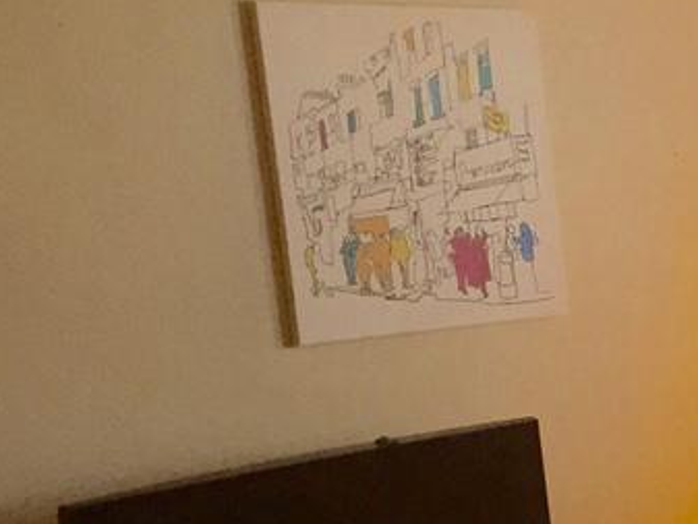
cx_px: 1317
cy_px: 514
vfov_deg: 13.3
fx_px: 2219
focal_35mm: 110
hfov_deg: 15.1
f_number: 2.2
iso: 50
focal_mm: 4.15
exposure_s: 1/30
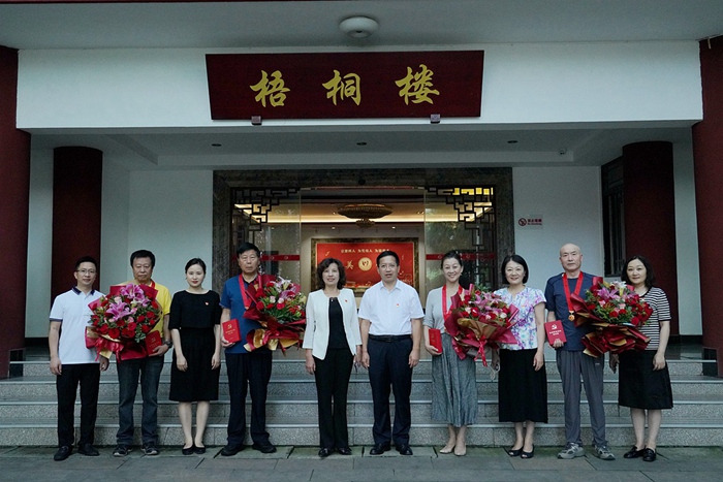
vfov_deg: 42.3
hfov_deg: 60.3
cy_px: 241
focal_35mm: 31
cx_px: 362
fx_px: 623
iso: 4000
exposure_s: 1/2500
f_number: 4
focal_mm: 31
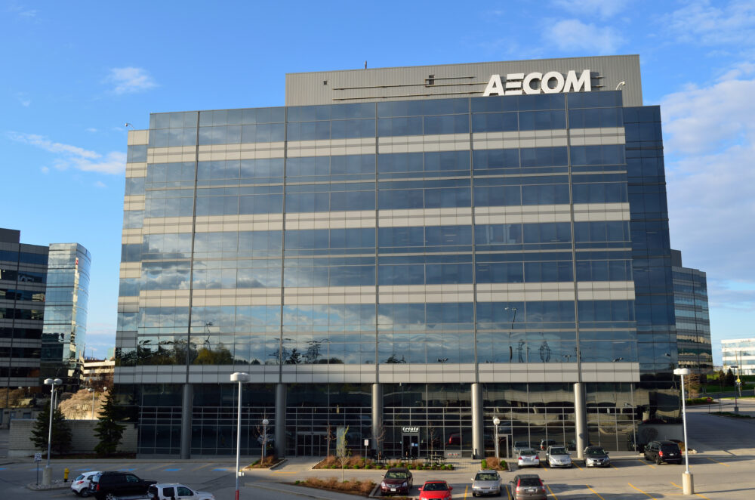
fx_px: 753
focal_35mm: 36
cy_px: 250
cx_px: 378
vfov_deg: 36.7
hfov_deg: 53.2
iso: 100
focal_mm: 24
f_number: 8
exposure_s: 1/100
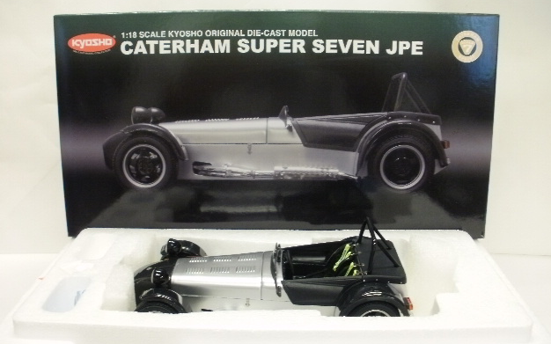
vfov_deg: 32.7
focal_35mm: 39
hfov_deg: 50.4
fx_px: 586
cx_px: 275
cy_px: 198
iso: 125
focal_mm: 6.3
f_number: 3.5
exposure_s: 1/13
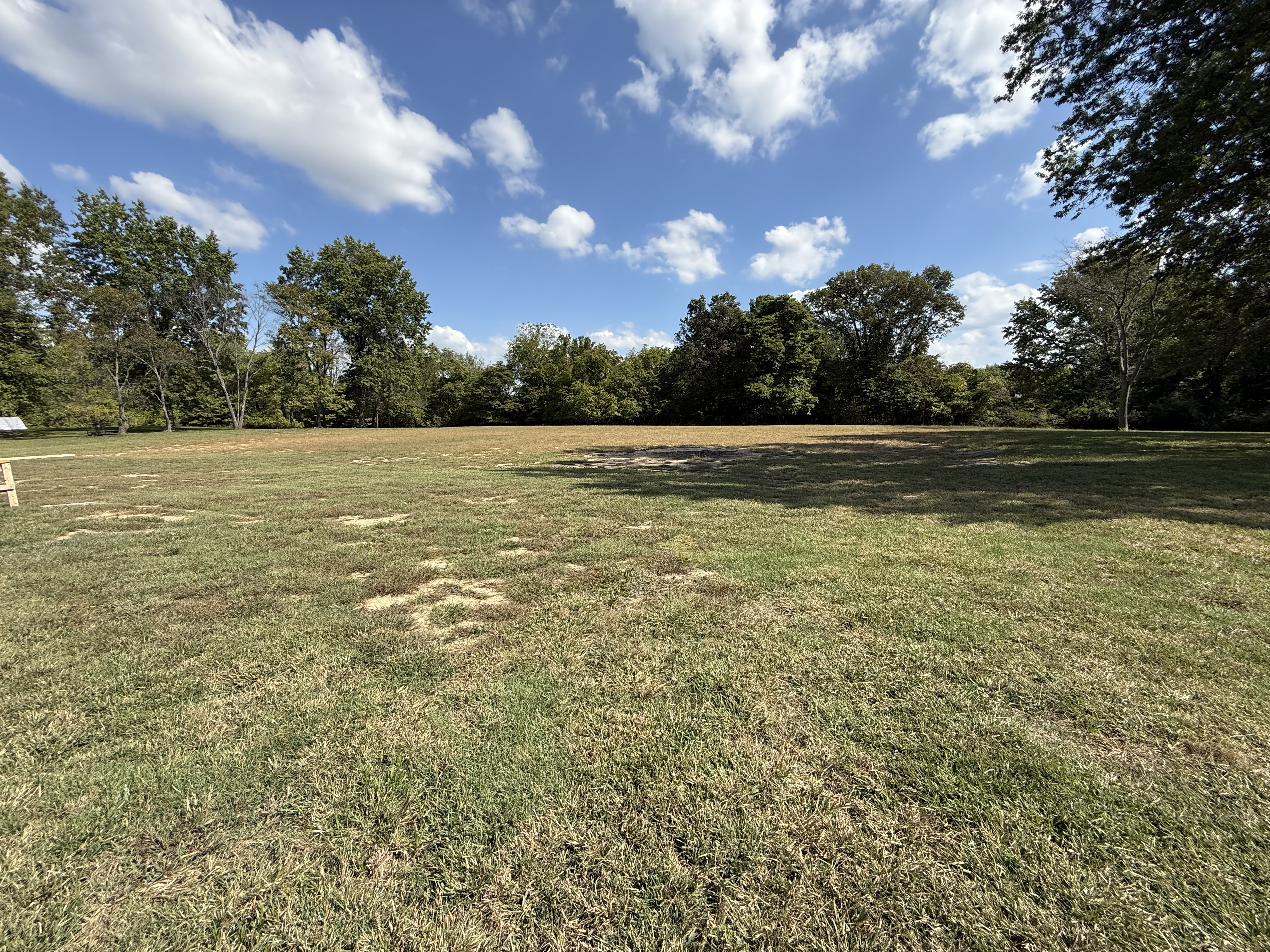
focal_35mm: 14
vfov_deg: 85.7
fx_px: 514
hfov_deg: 102.1
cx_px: 635
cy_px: 476
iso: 50
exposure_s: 1/1125
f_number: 2.2
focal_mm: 2.22
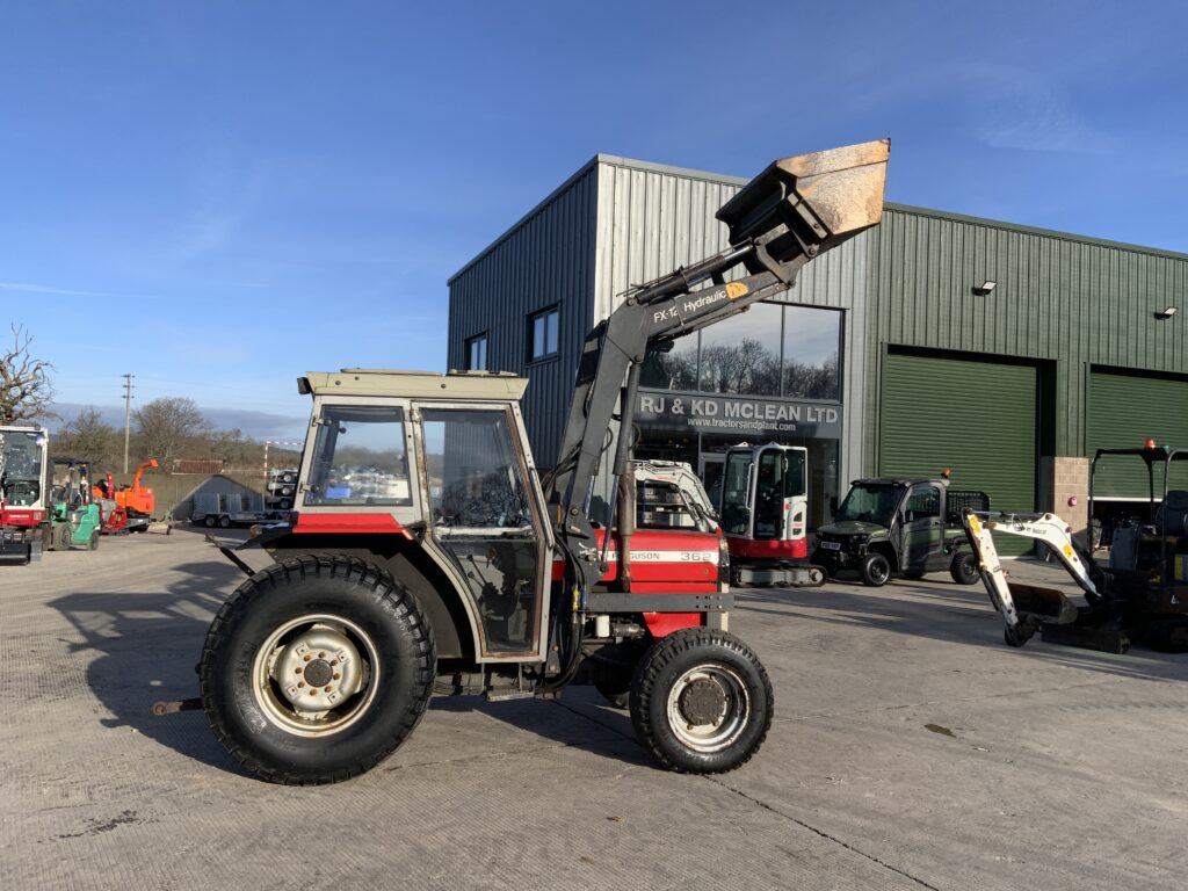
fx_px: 995
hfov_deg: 61.7
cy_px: 446
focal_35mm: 29
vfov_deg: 48.2
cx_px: 594
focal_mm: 3
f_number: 1.8
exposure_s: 1/1577
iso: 16
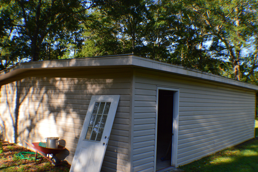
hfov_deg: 46.4
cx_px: 129
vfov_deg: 31.8
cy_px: 86
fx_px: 301
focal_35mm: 42
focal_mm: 28
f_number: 10
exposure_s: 1/160
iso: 400
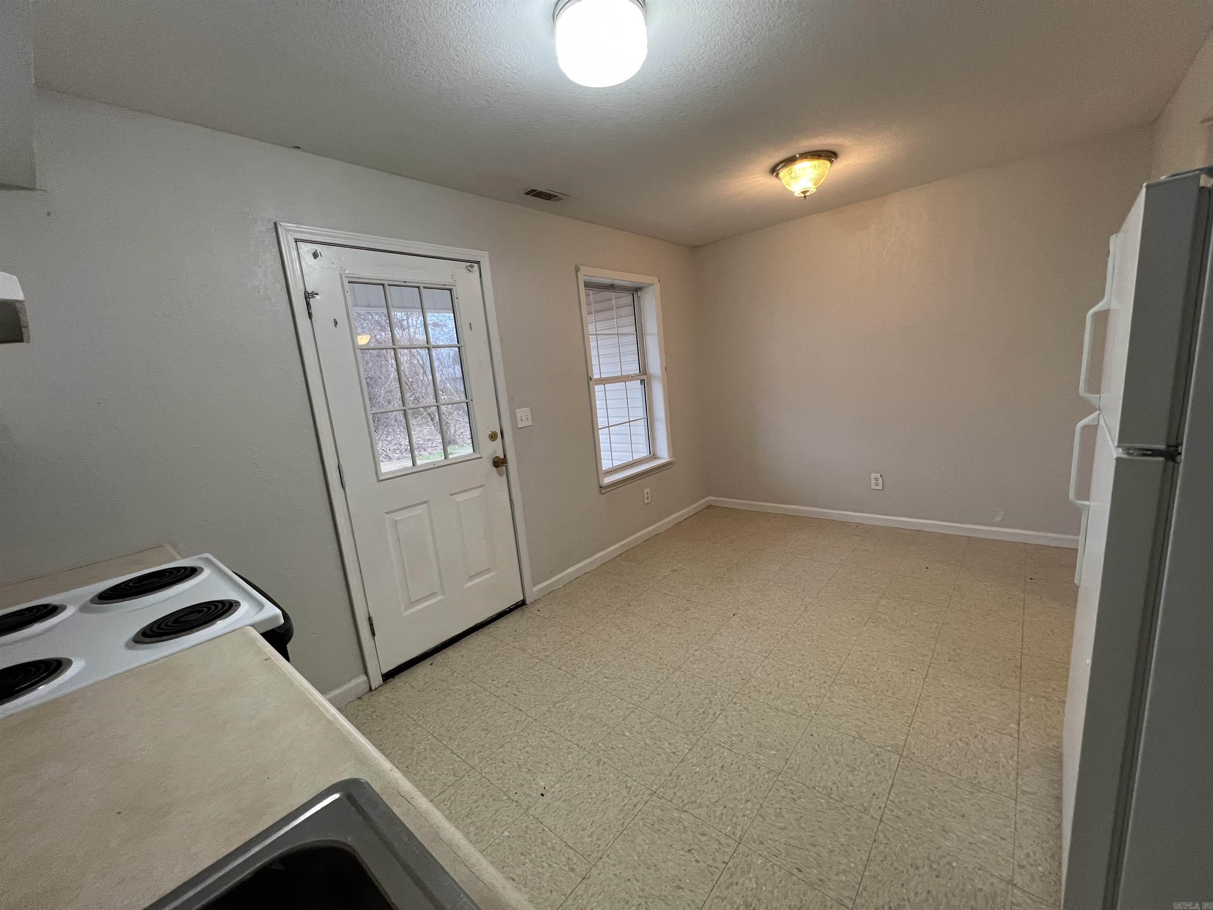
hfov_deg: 106.2
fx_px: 456
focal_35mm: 13
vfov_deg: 89.9
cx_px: 606
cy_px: 455
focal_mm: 1.57
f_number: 1.8
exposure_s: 1/60
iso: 160
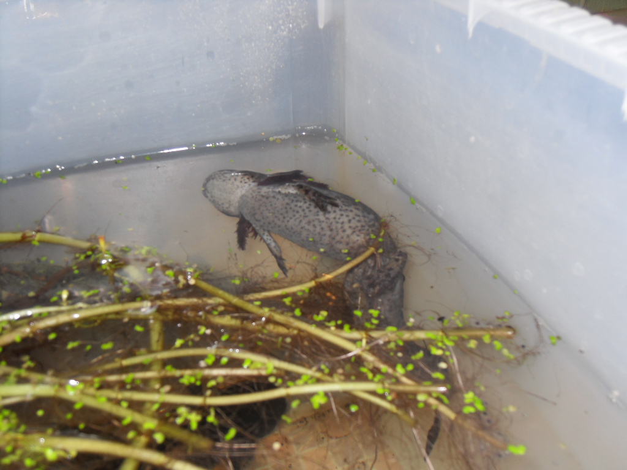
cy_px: 235
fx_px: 634
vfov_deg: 40.7
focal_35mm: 35
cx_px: 314
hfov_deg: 52.6
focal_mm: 7.5
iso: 200
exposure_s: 1/45
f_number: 3.2
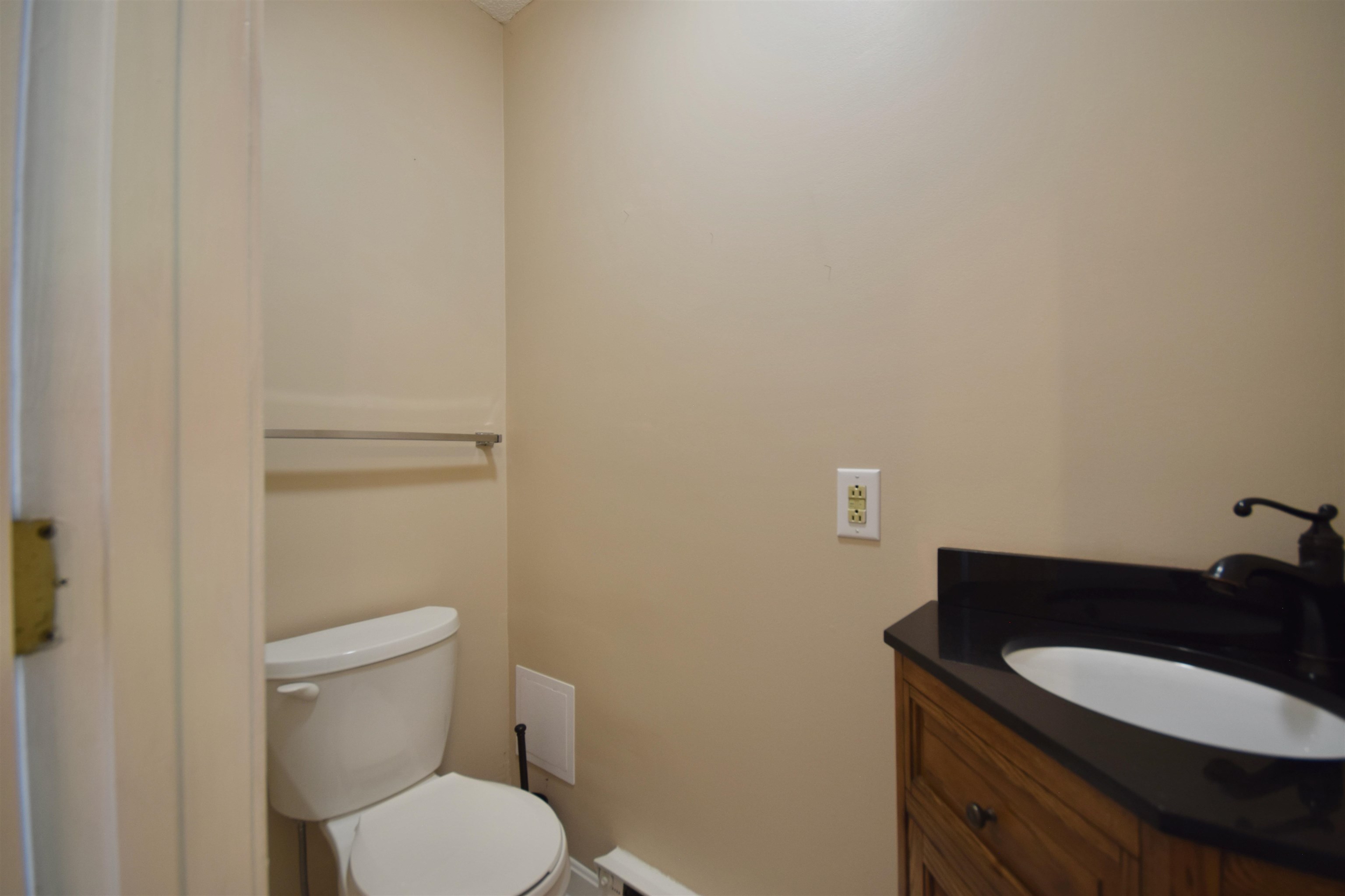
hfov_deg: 100.4
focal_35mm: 15
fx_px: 560
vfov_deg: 77.3
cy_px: 448
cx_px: 672
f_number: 6.3
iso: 200
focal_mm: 10
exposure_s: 1/5
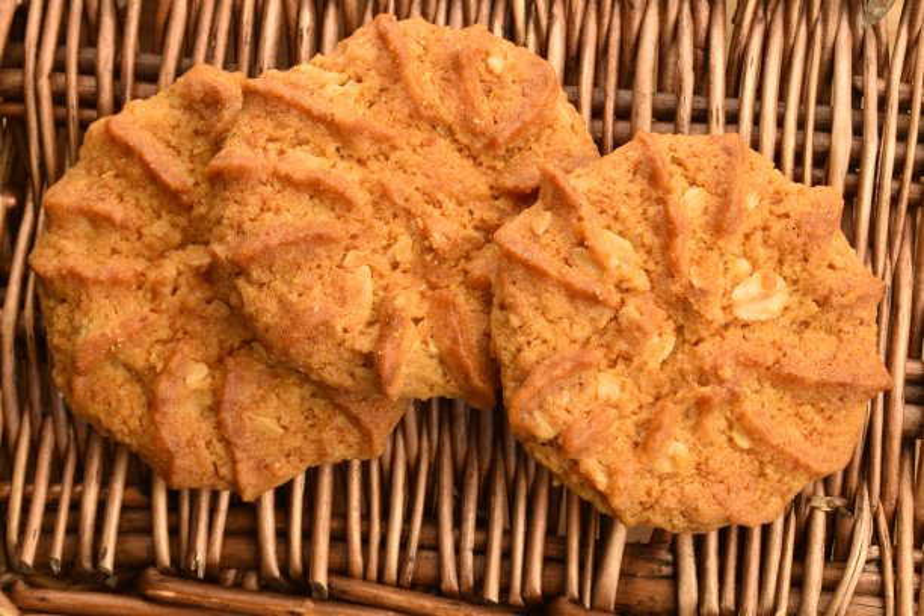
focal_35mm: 60
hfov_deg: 33.4
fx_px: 1540
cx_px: 462
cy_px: 308
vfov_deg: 22.6
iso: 100
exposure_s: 1/3
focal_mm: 40
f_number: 16
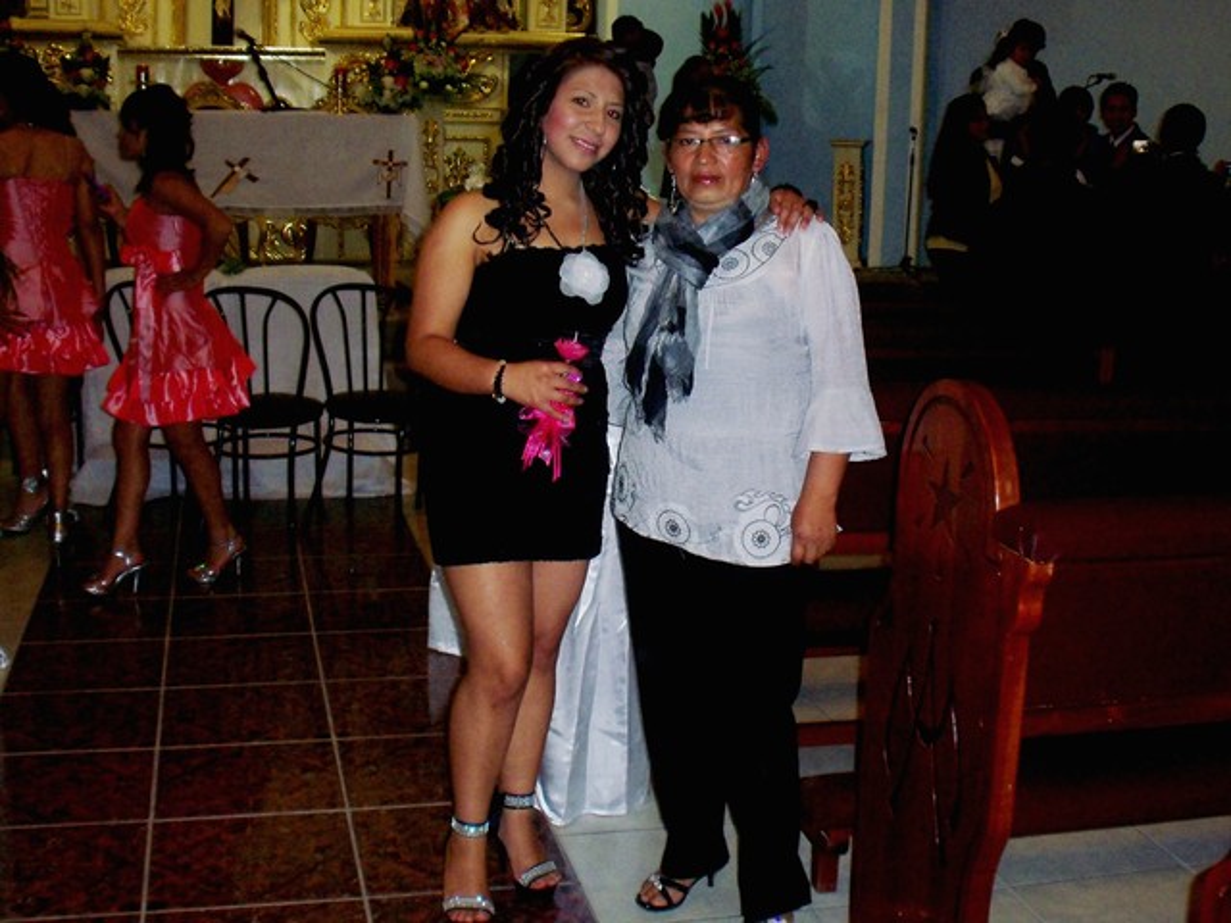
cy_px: 462
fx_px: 1529
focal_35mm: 43
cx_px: 616
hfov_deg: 43.9
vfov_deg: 33.6
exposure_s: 1/60
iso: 400
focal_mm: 7.7
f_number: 4.1
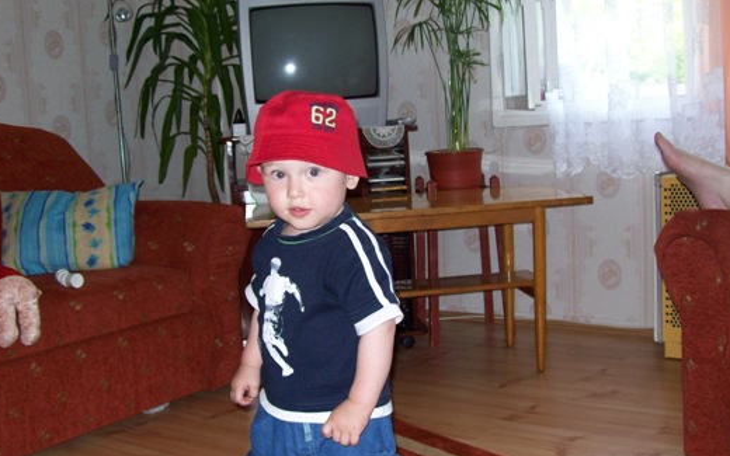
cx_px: 333
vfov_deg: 29.2
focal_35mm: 44
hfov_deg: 45.2
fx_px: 875
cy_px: 236
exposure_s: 1/64
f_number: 2.7
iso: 80
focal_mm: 6
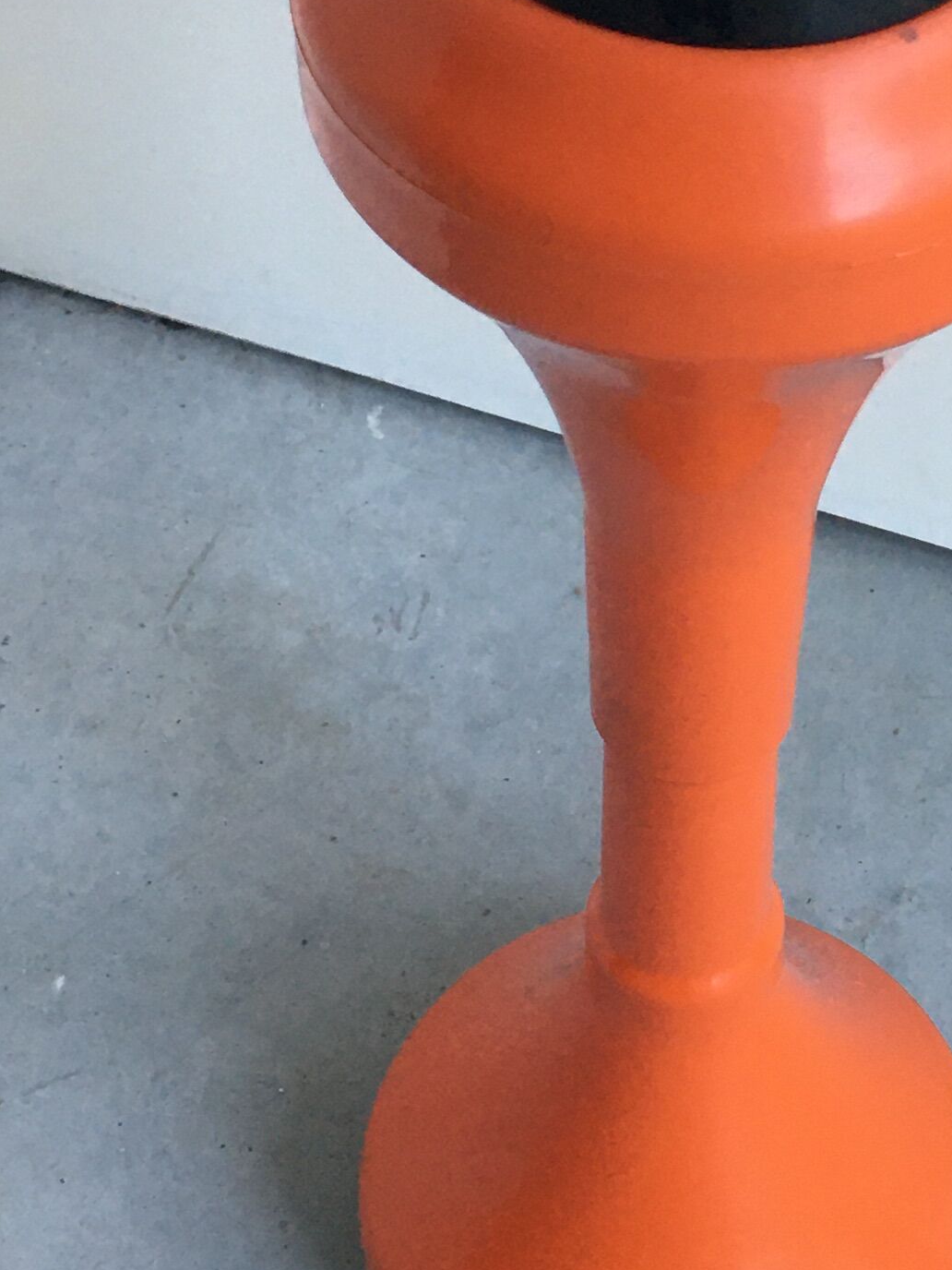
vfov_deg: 22.9
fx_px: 3117
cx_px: 936
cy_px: 432
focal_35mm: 85
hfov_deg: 17.0
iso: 64
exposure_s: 1/33
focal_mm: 4.15
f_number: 2.2
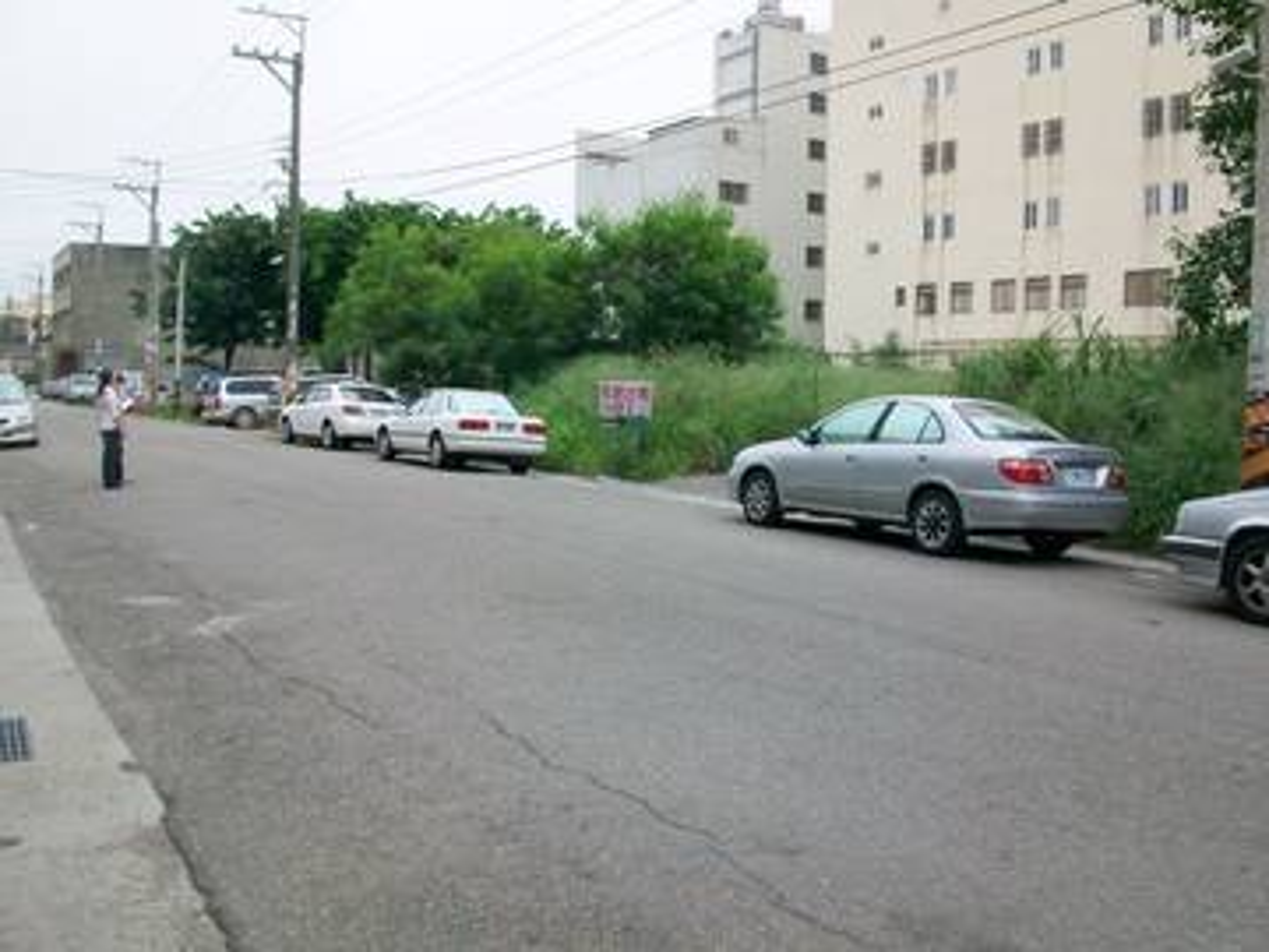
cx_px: 634
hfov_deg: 56.8
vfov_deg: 44.2
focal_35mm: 32
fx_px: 1173
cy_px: 476
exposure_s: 1/250
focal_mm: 5.7
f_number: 5.5
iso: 64
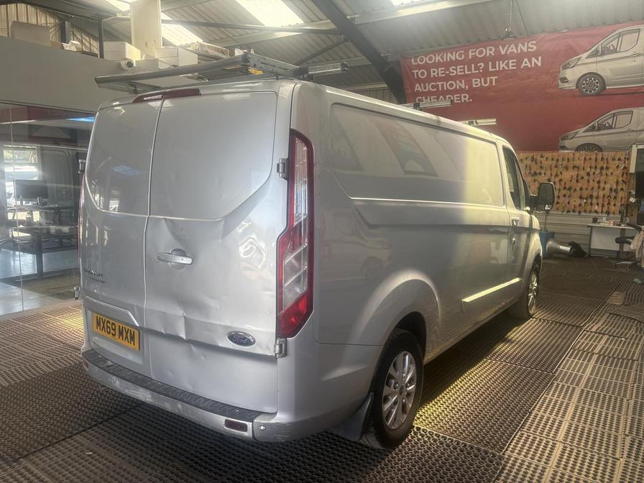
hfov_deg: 67.3
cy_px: 242
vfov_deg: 53.1
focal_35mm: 26
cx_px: 322
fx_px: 484
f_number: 1.6
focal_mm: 5.96
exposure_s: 1/155
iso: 32
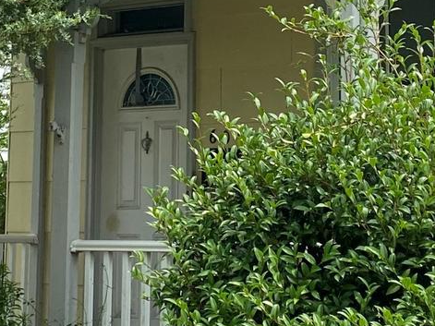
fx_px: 1420
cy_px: -11
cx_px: 202
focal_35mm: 113
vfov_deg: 12.9
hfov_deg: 17.4
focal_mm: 4.25
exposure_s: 1/1484
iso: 32
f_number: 1.8
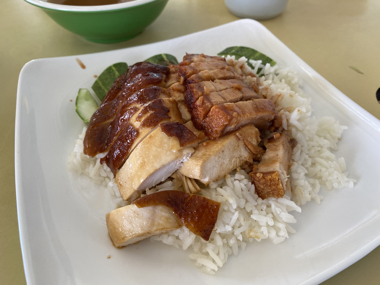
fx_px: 285
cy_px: 142
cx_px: 190
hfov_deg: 67.3
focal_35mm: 26
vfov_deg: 53.1
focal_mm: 4.25
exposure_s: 1/102
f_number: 1.8
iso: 125
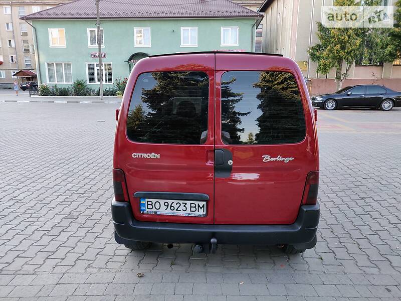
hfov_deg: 69.4
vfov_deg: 54.9
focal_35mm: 25
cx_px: 200
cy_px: 150
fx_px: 290
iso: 100
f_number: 1.7
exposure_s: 1/103
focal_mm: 4.2
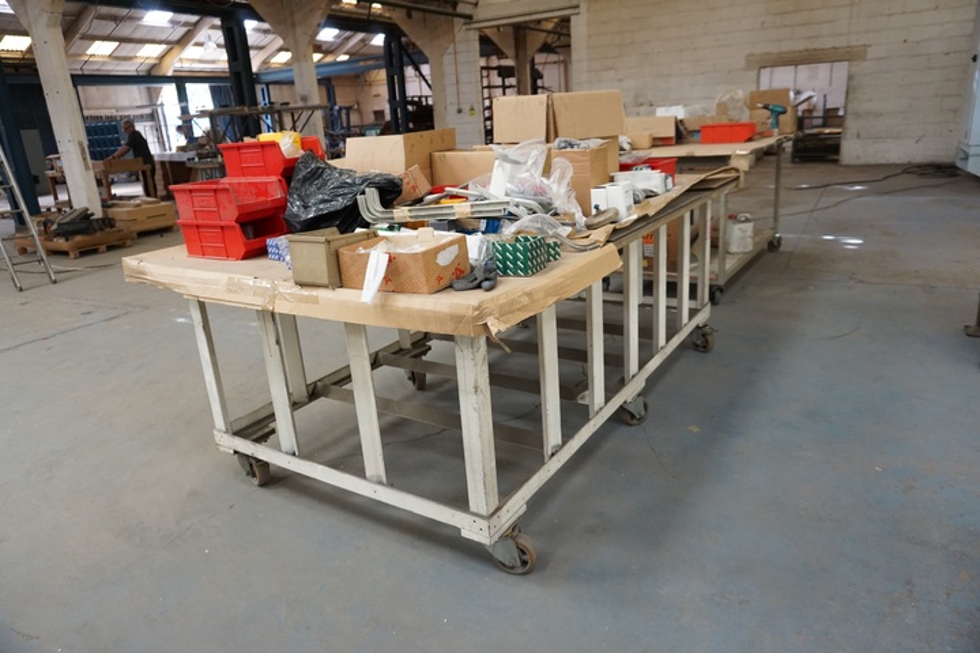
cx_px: 490
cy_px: 326
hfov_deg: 73.7
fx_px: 653
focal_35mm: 24
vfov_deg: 53.1
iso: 1000
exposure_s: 1/160
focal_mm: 16
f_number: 4
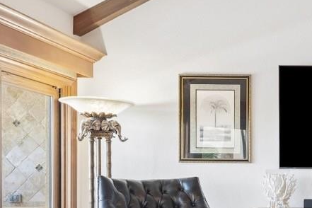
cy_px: 186
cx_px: 374
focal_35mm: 61
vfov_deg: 21.8
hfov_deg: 28.6
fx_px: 529
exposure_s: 1/3
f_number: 8
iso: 400
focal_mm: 21
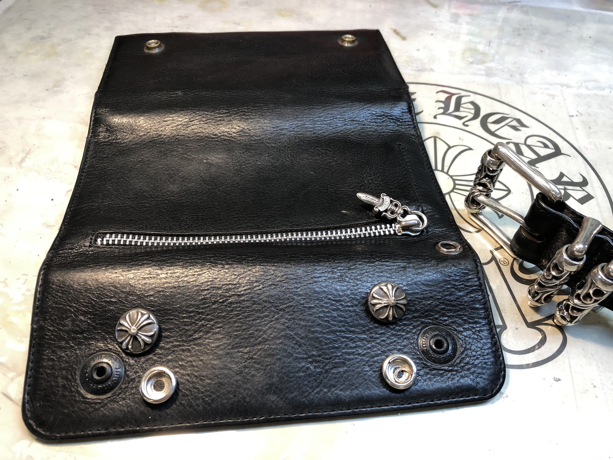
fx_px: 496
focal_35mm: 28
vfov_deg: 49.7
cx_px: 306
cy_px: 230
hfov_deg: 63.4
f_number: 1.8
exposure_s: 1/30
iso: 32
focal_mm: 4
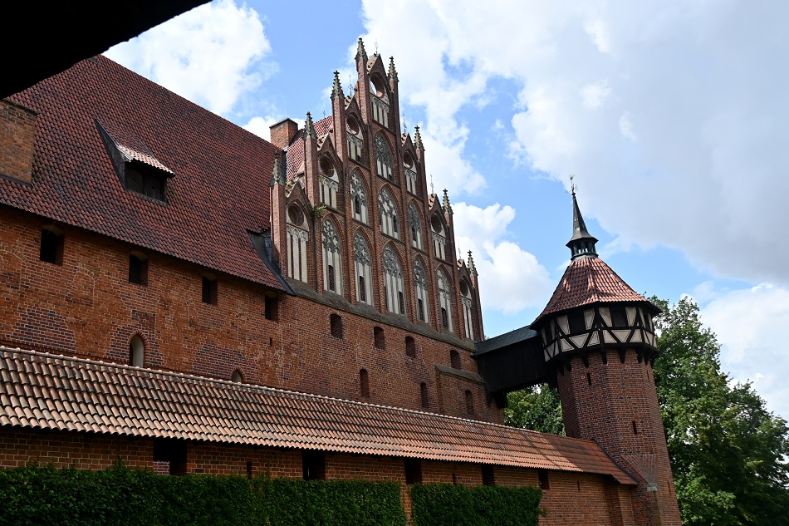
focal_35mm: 36
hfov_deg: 53.1
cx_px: 394
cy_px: 263
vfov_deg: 36.9
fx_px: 789
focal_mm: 24
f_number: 5.6
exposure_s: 1/1000
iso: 200
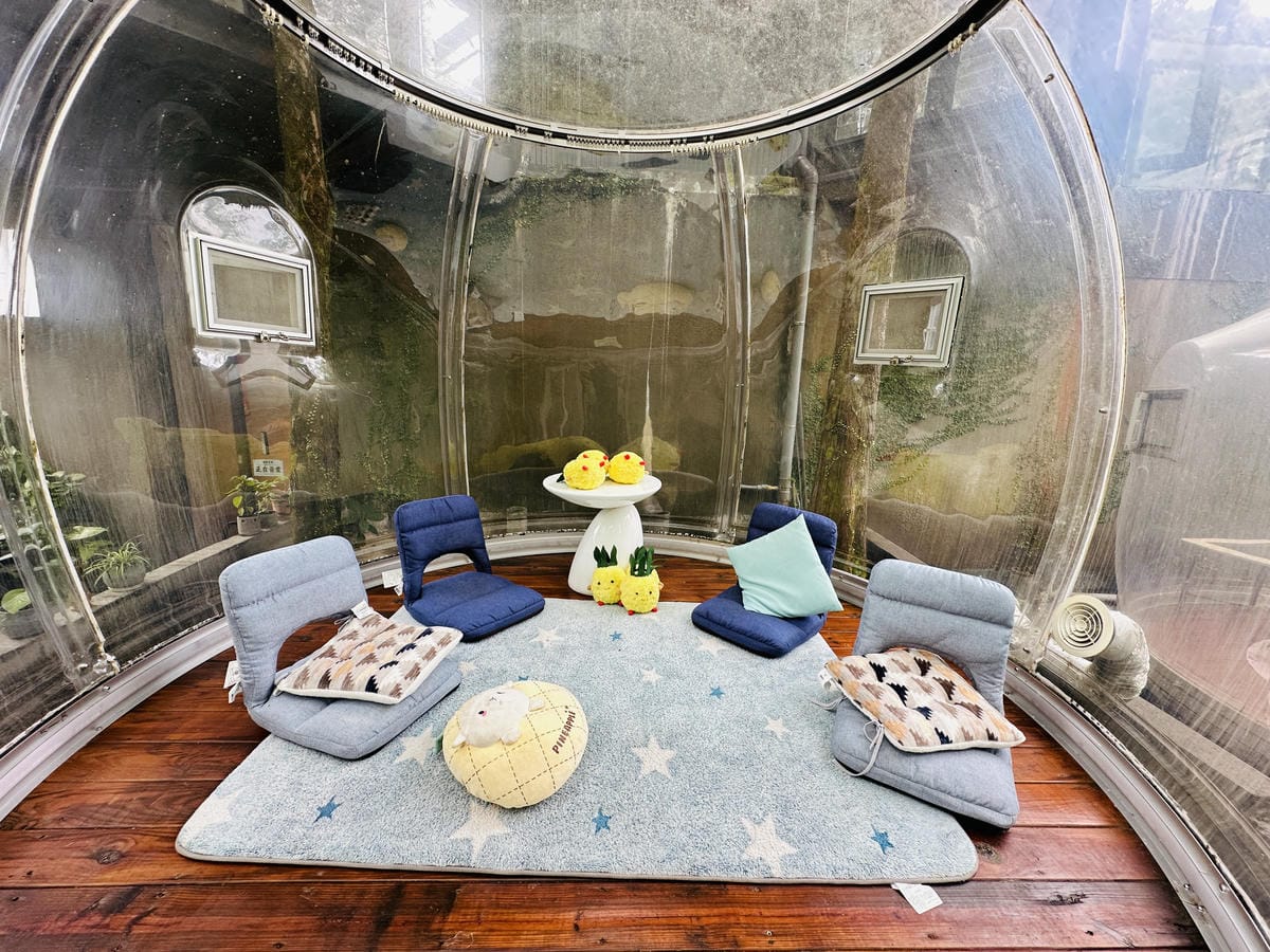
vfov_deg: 85.7
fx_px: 514
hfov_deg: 102.1
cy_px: 476
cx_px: 635
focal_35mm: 14
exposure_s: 1/99
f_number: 2.2
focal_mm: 2.22
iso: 100
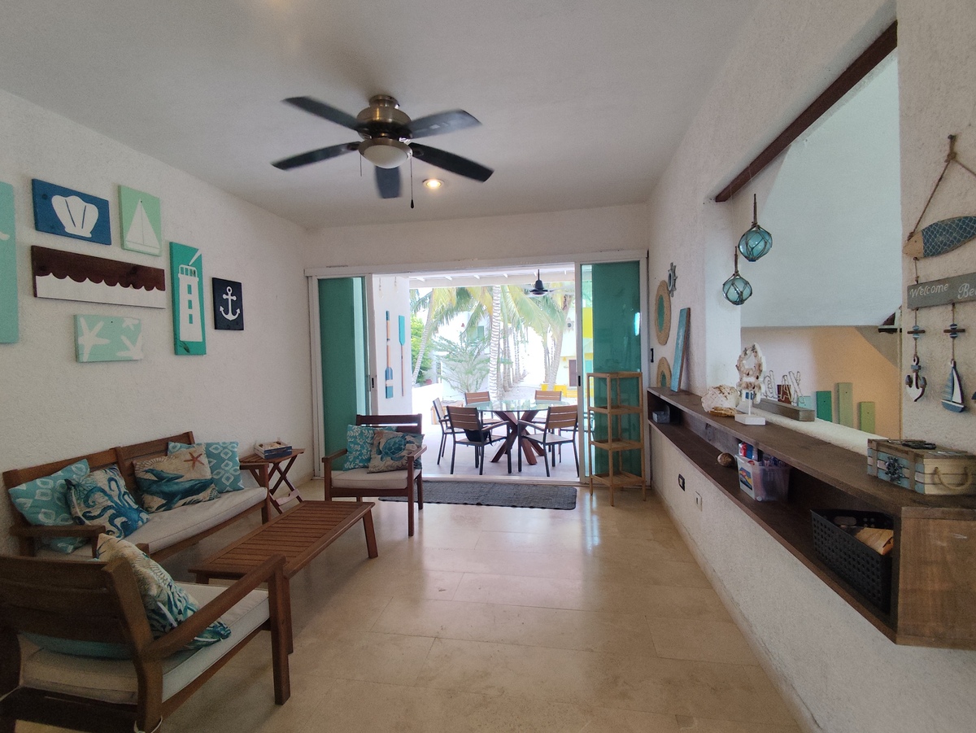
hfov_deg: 94.5
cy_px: 366
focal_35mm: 16
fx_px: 451
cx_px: 488
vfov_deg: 78.1
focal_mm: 1.65
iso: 100
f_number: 2.2
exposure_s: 1/120
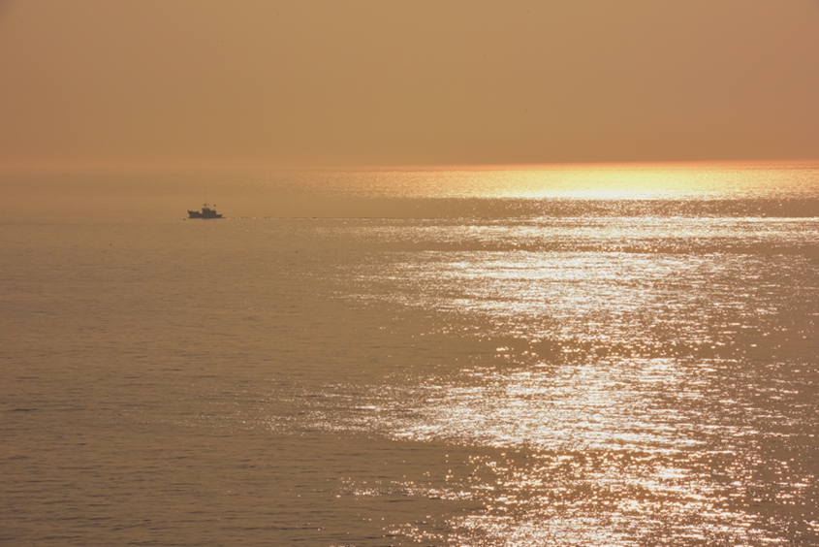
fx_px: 4551
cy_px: 274
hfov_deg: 10.3
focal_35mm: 200
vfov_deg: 6.9
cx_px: 410
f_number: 22
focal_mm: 200
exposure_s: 1/200
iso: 200
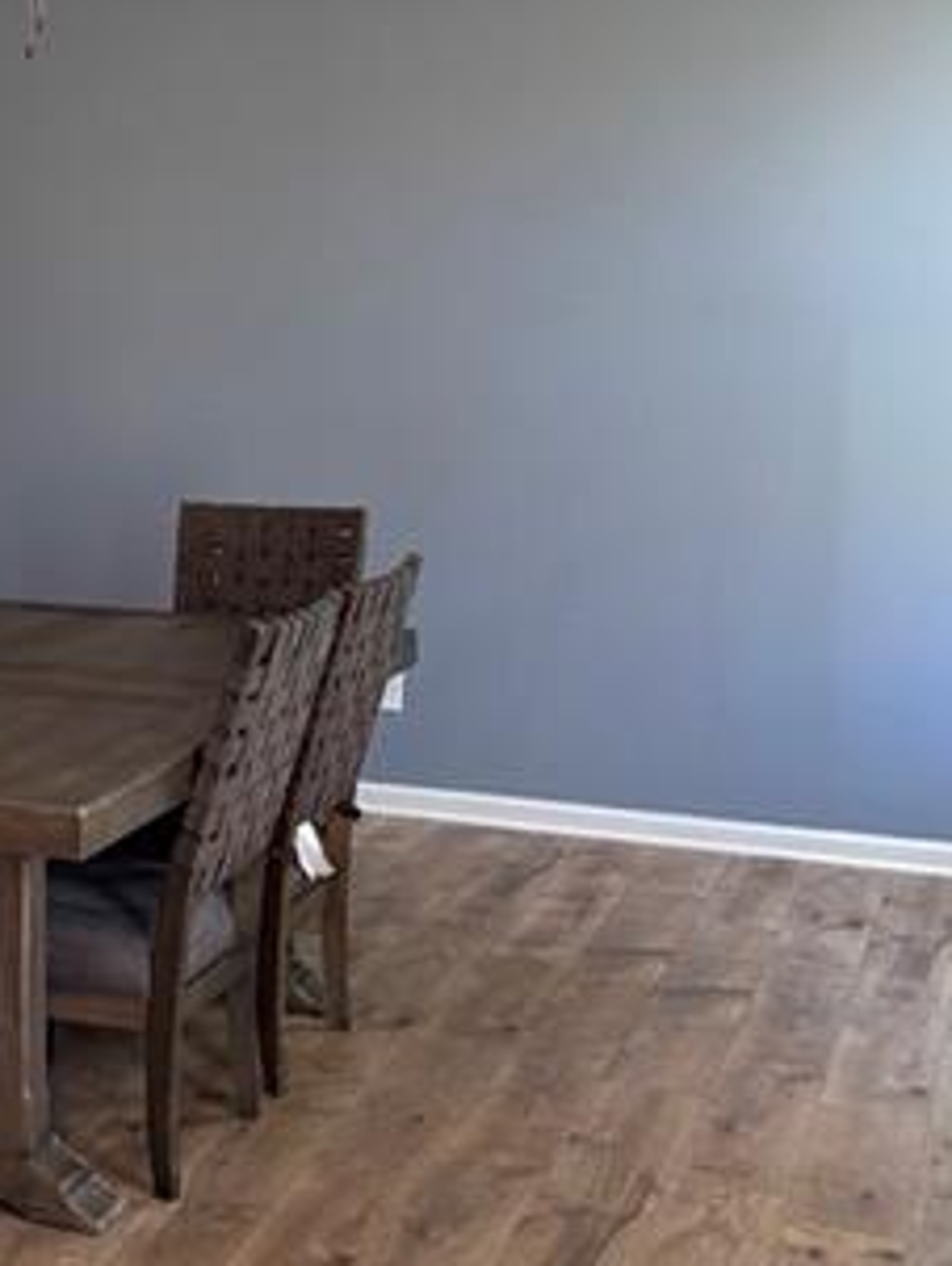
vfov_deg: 31.6
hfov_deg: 22.9
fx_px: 2234
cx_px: -46
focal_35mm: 61
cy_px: 528
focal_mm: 6.76
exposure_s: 1/120
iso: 200
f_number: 1.78
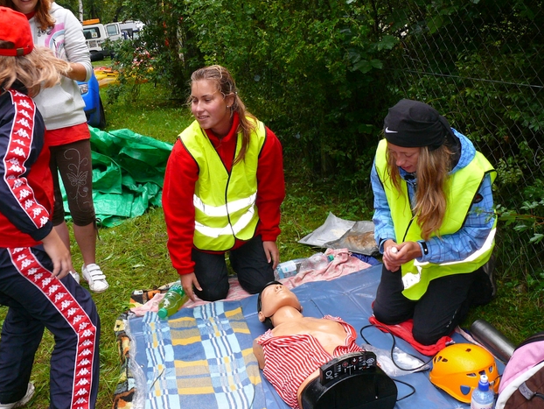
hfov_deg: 51.3
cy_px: 201
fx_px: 566
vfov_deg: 39.7
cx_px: 267
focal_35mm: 36
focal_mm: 7.4
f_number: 4
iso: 200
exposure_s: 1/200
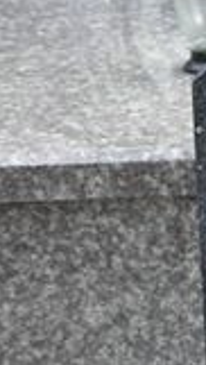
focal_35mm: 286
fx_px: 2767
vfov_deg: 7.5
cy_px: 413
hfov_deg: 4.2
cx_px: 283
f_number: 3.1
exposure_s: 1/60
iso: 160
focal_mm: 14.1
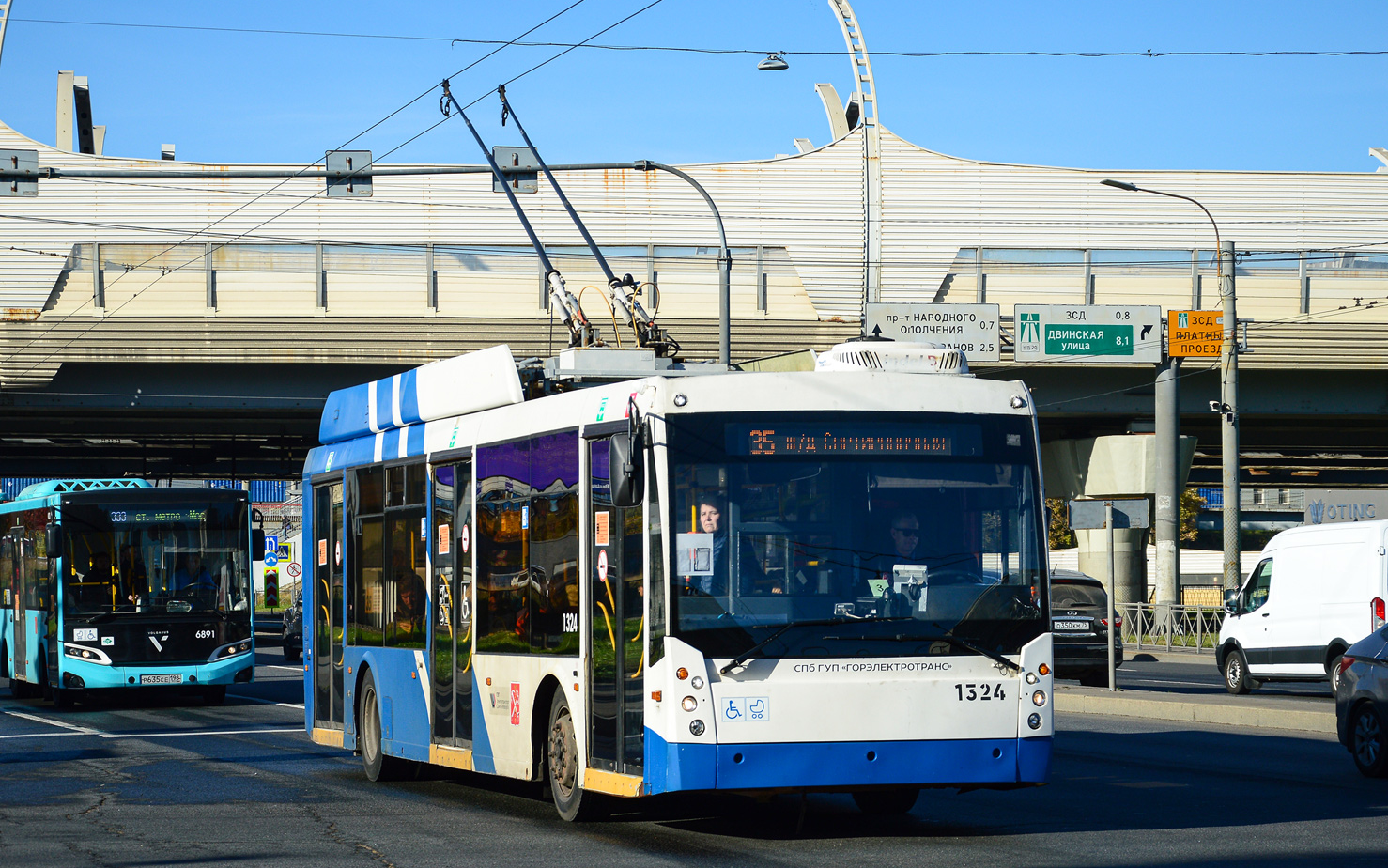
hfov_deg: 23.0
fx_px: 3405
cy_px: 456
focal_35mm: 90
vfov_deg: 14.5
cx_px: 689
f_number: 6.3
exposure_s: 1/800
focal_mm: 58
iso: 200
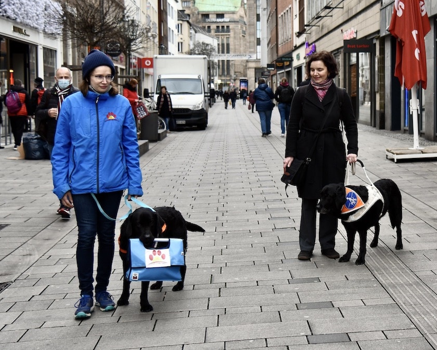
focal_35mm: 46
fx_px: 595
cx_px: 224
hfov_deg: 40.3
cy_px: 175
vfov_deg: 32.8
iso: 800
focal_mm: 40
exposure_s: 1/1600
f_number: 4
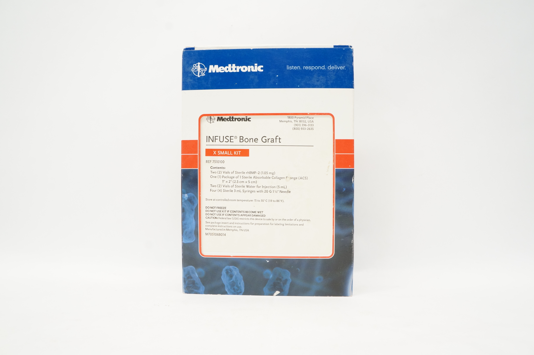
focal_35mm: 27
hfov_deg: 67.4
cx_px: 267
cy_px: 178
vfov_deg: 47.8
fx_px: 400
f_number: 10
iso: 800
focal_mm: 18
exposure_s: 1/20
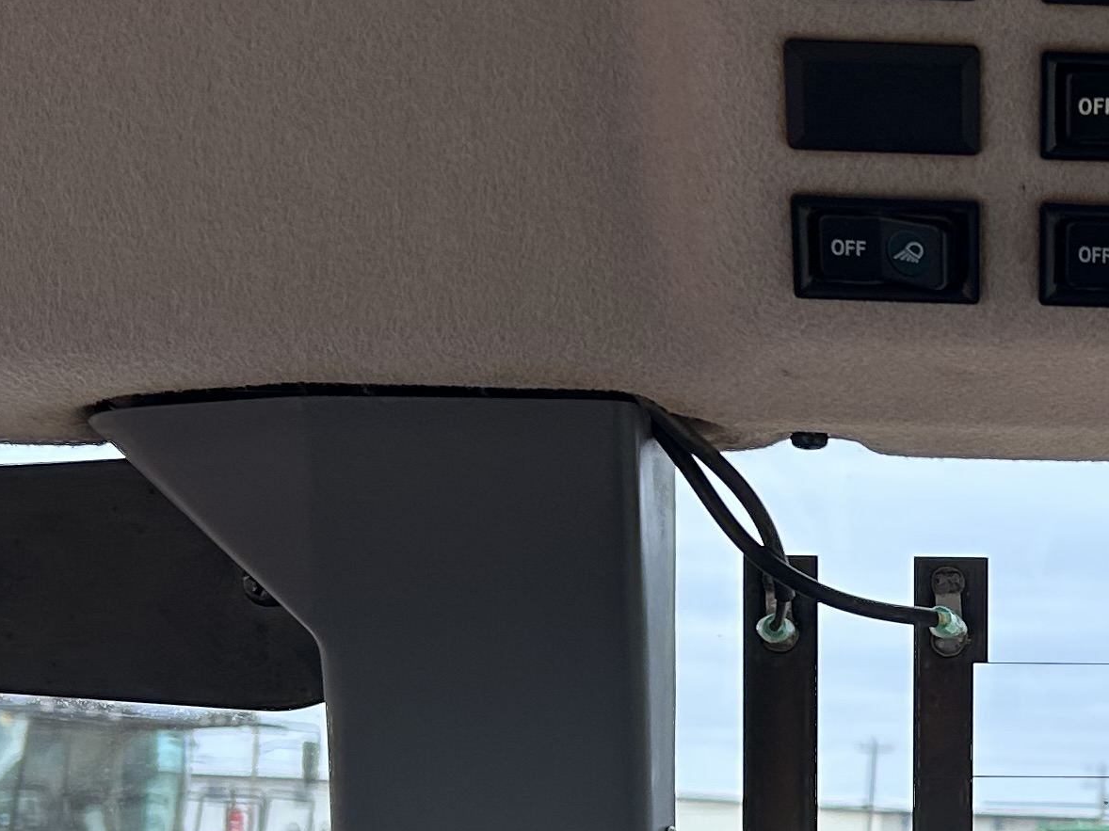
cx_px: 1215
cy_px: 666
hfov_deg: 21.0
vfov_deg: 16.5
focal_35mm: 89
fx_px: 2851
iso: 50
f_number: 1.5
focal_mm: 5.7
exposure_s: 1/840
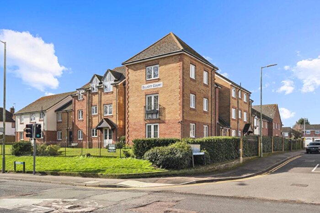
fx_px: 262
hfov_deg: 62.8
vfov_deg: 44.3
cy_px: 106
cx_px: 160
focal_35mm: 30
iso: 320
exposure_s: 1/200
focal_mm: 29.5
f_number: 8
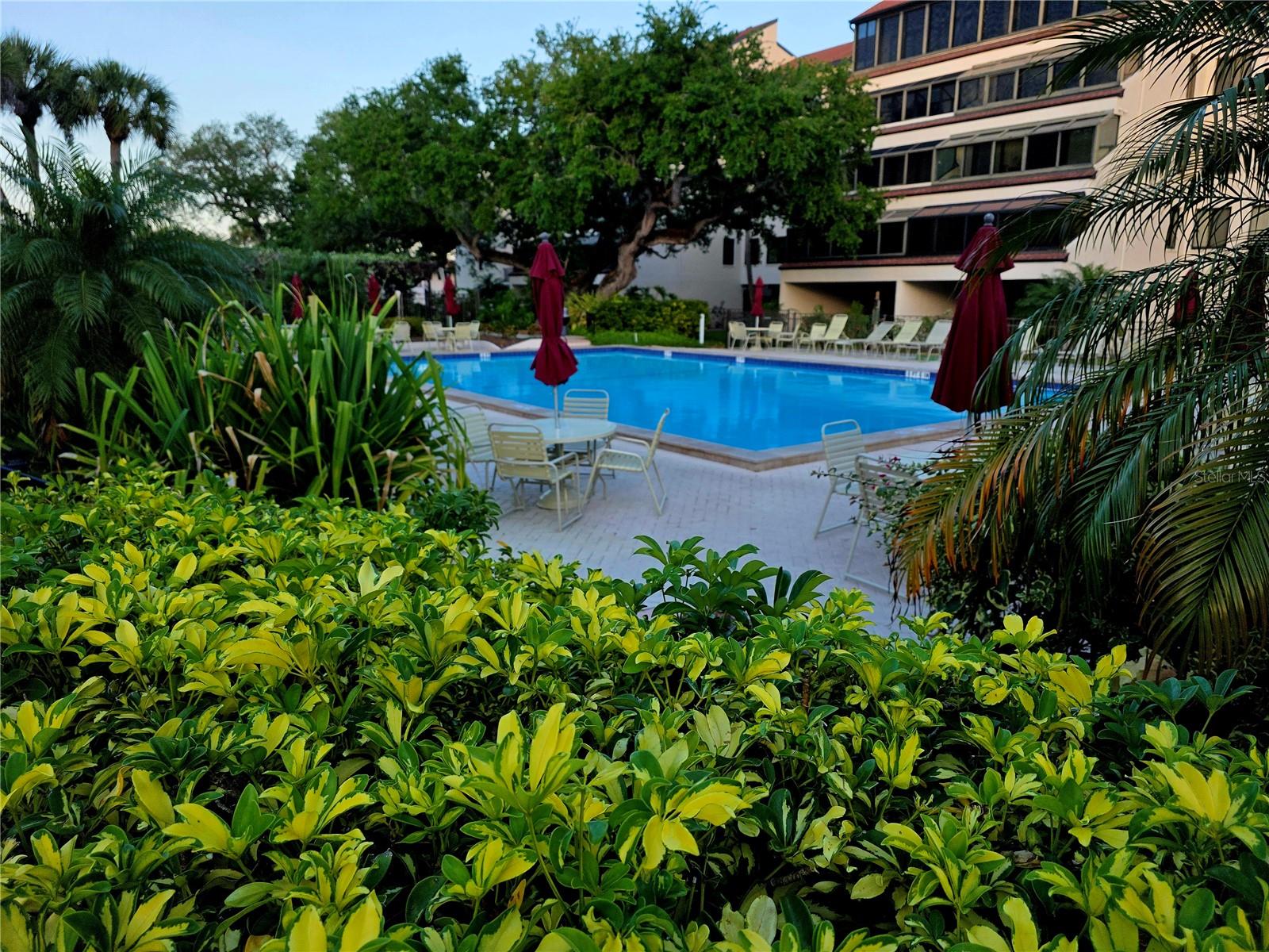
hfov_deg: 73.9
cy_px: 476
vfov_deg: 58.9
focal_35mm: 23
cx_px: 634
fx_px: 843
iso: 64
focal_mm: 6.3
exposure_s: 1/370
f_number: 1.7
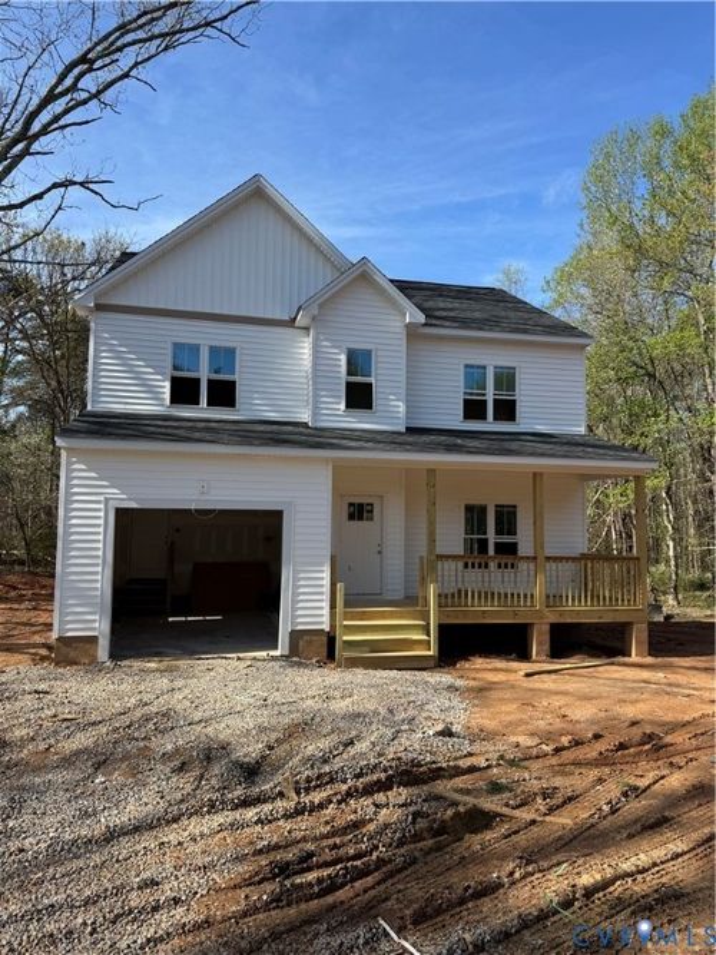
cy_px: 478
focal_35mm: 24
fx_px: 662
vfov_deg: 71.6
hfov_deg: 56.8
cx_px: 358
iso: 80
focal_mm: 6.76
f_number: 1.78
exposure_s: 1/2959
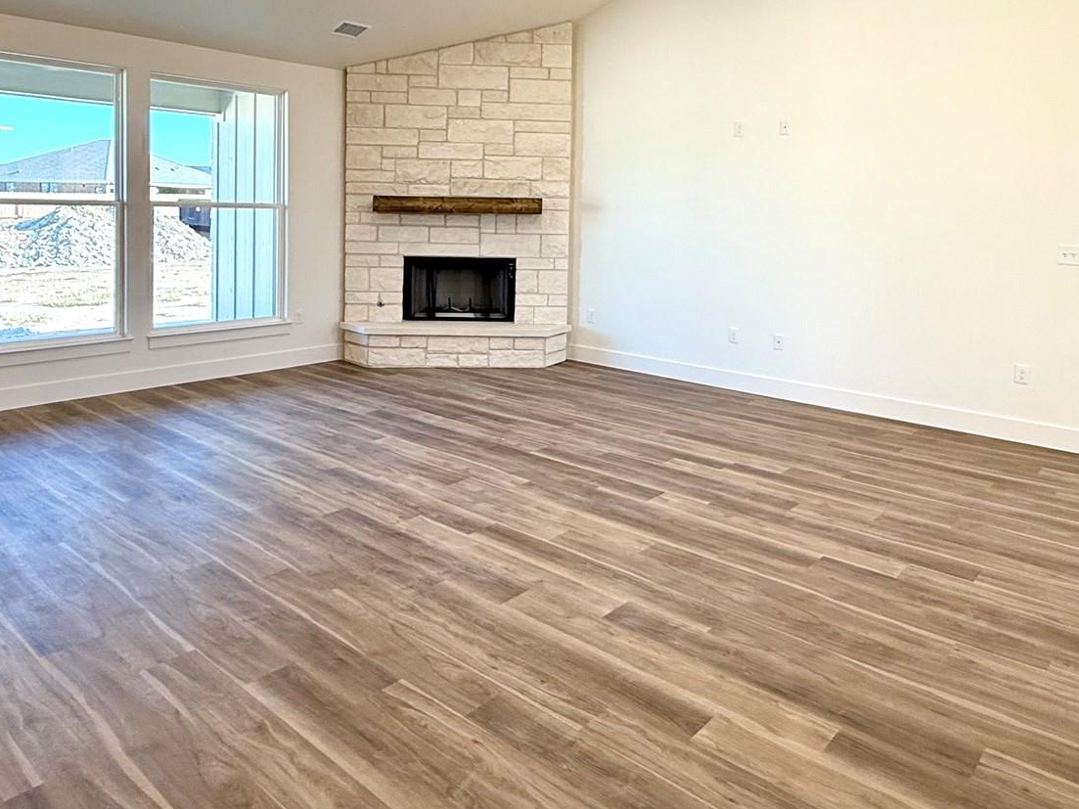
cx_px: 557
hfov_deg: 67.3
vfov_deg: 51.5
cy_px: 234
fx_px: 810
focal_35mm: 26
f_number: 2.2
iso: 100
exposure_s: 1/120
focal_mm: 2.22
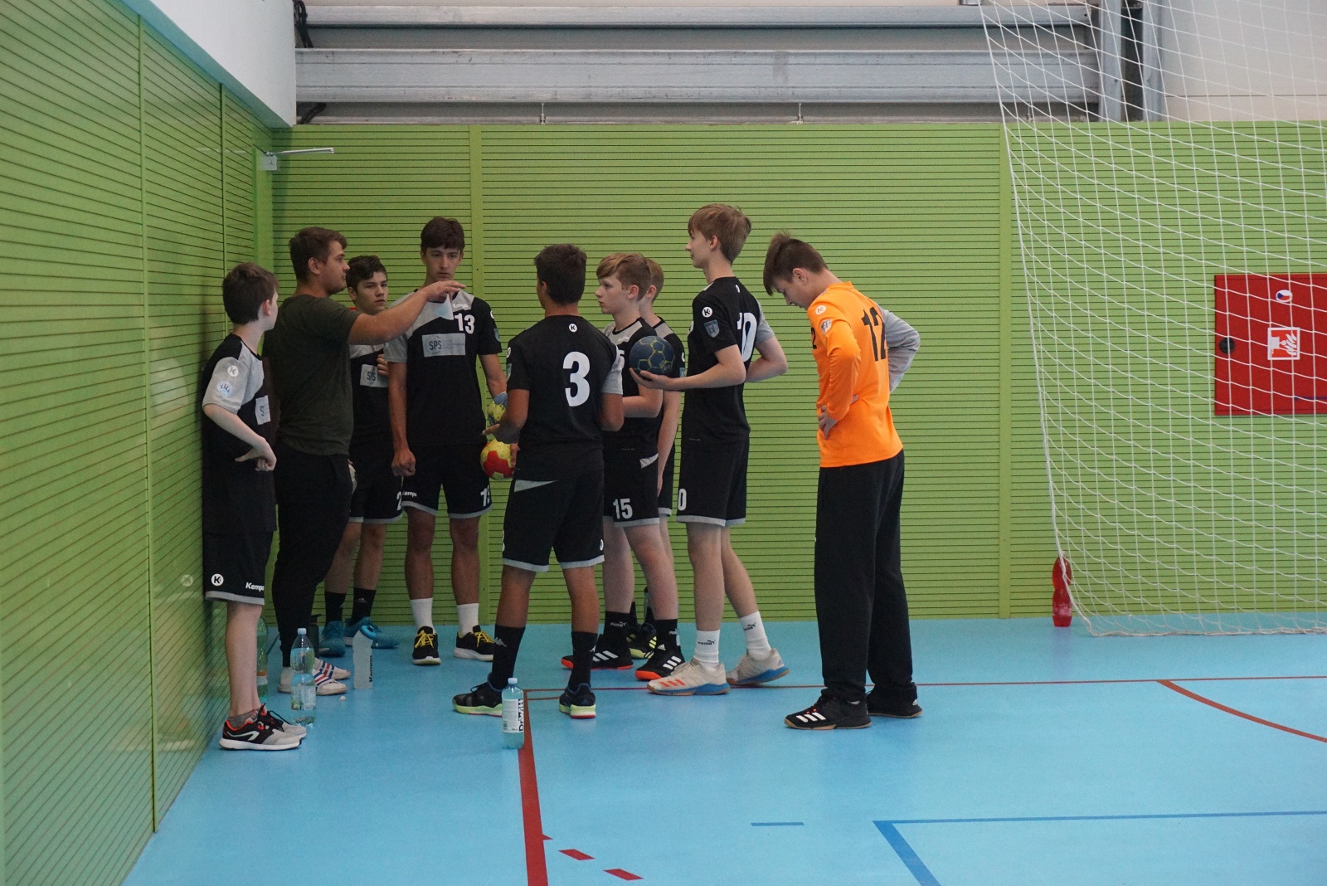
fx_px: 2765
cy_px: 443
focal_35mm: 75
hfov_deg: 27.0
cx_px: 664
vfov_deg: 18.2
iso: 3200
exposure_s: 1/200
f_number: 5.6
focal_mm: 50
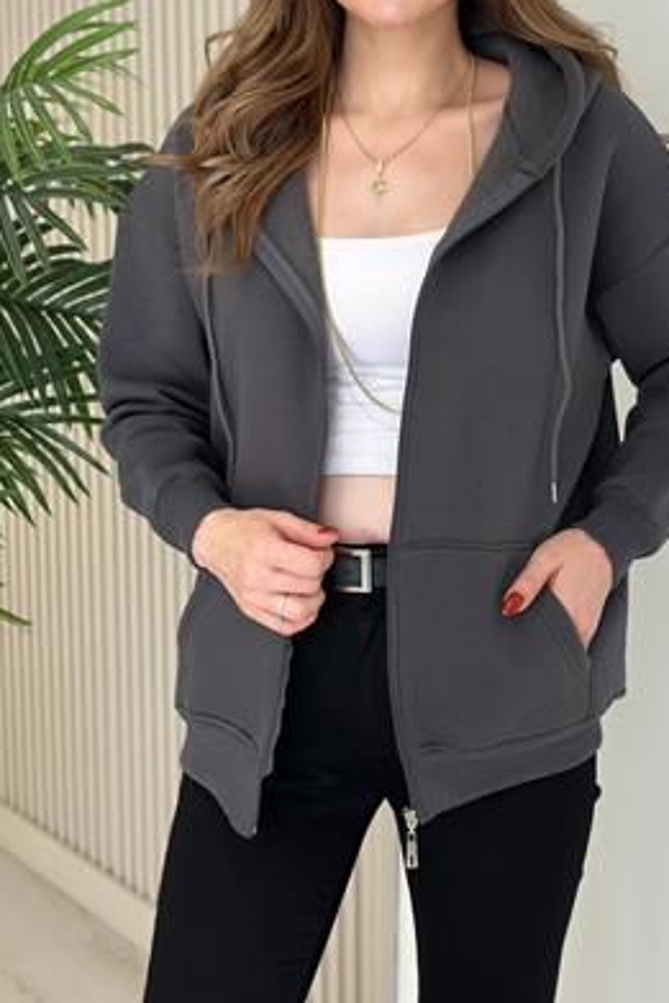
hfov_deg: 20.0
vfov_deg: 29.5
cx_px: 379
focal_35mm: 68
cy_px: 345
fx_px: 1894
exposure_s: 1/263
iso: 80
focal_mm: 6.86
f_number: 1.78
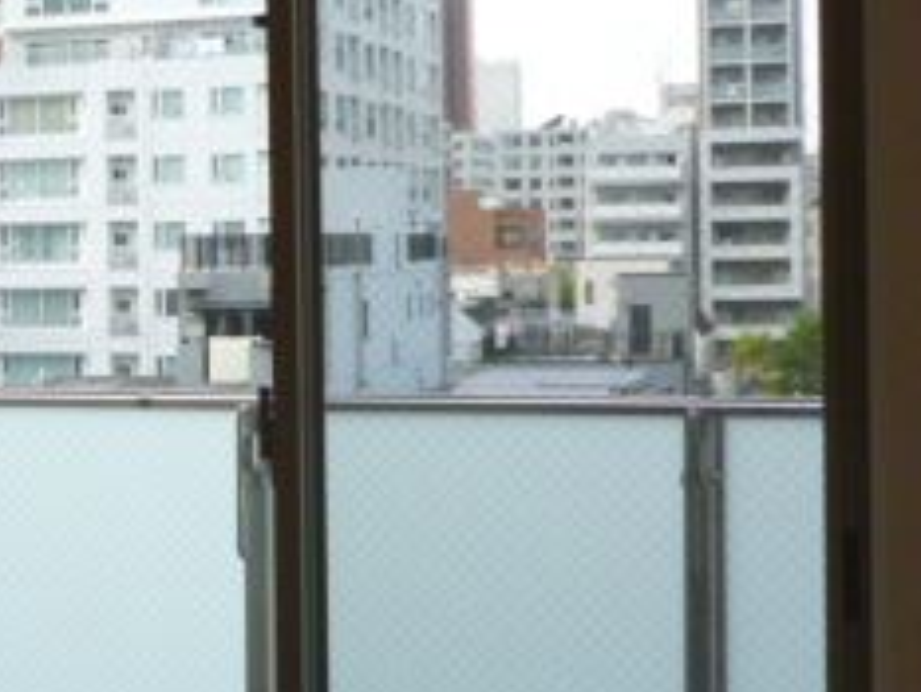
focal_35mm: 77
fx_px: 2050
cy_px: 273
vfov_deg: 19.1
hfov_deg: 24.1
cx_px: -28
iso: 320
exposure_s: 1/500
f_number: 3.1
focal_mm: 5
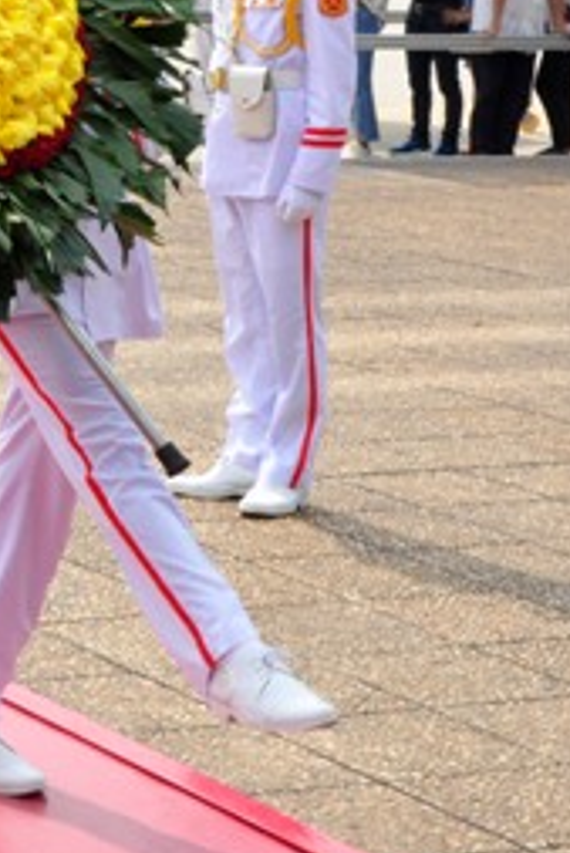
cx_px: -604
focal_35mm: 123
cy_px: 66
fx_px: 2917
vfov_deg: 16.4
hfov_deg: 10.2
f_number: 14
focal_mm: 26
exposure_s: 1/125
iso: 250
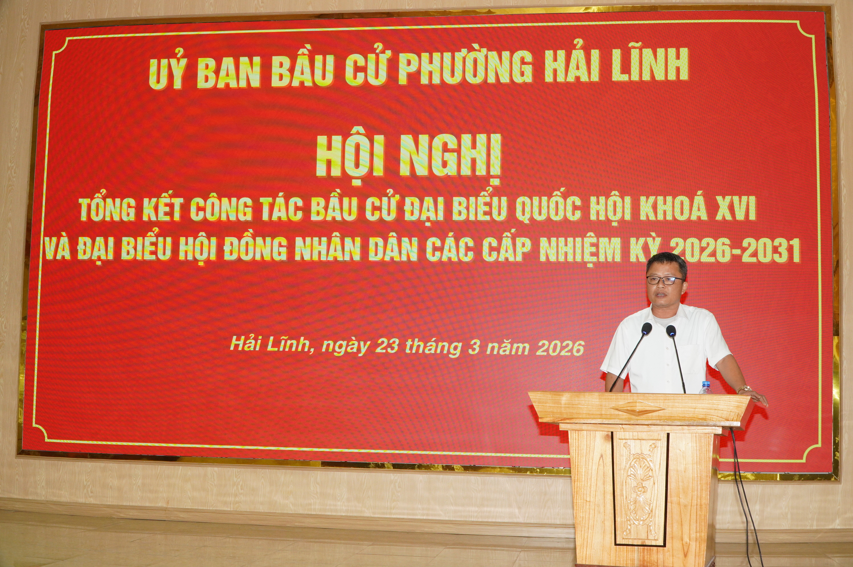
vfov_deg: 31.8
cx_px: 426
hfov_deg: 46.4
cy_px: 284
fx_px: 994
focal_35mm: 42
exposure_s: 1/60
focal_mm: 28
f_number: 9
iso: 1600
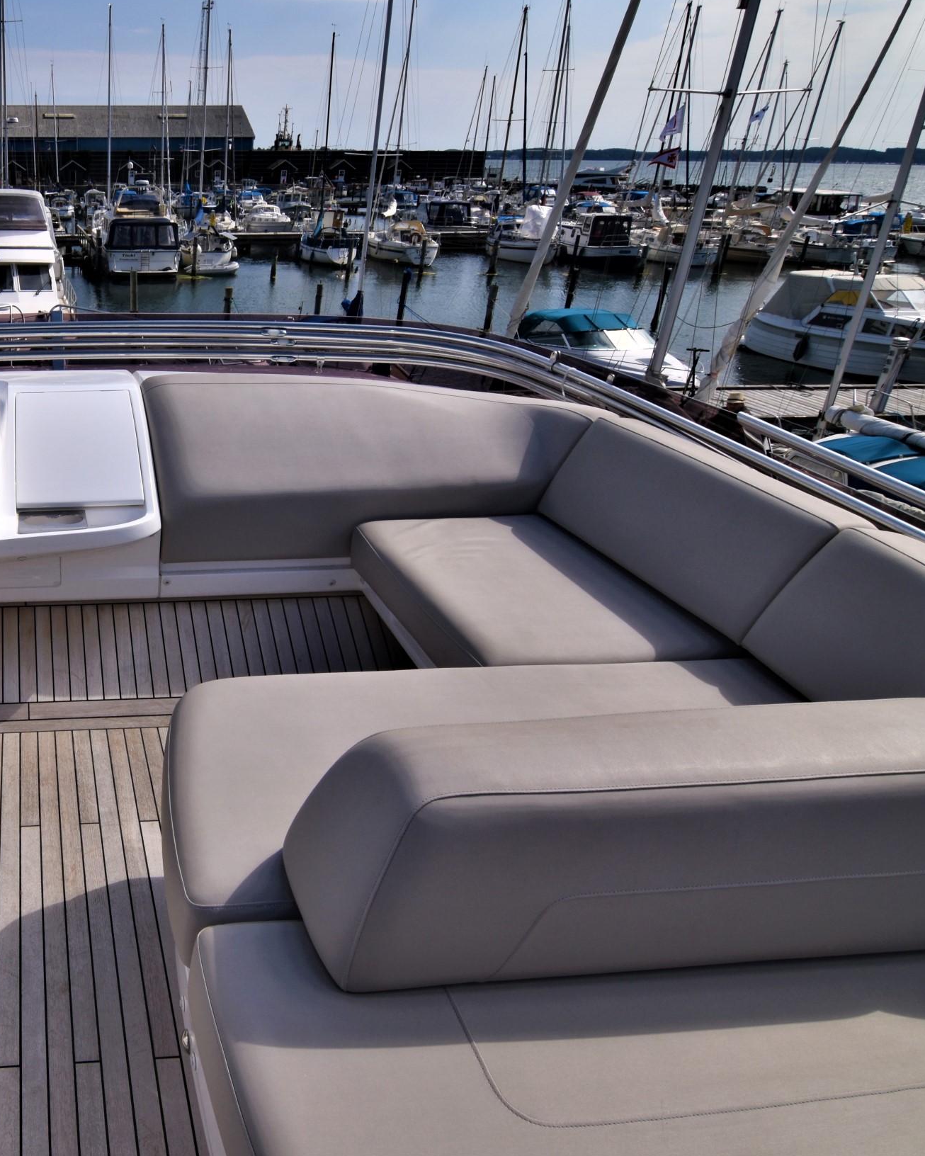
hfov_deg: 51.9
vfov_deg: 70.9
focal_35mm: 24
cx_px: 84
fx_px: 812
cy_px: 571
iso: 100
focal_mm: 11
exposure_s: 1/200
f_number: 13
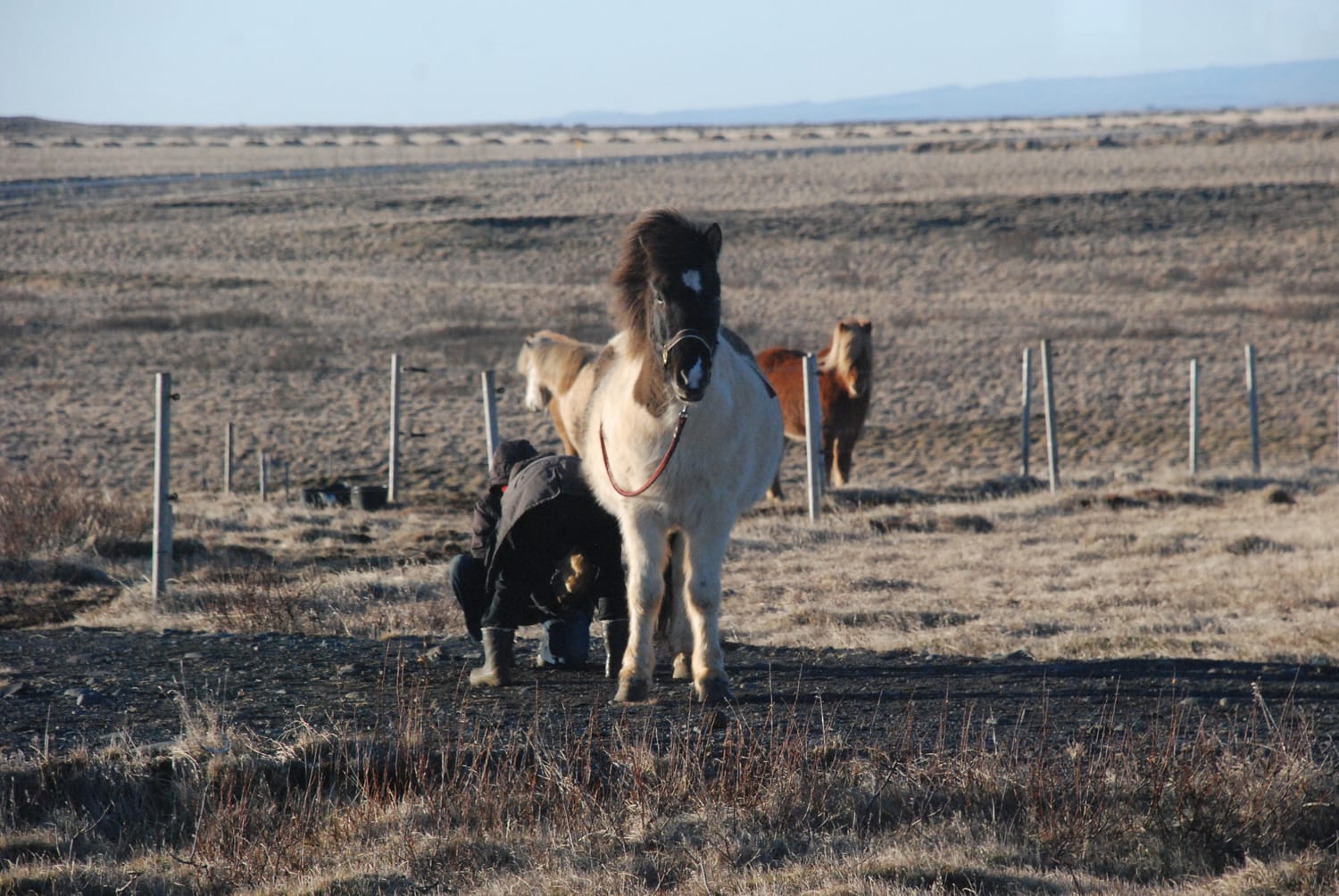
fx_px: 7541
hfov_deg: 10.1
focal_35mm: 202
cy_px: 448
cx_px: 670
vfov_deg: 6.8
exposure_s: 1/1000
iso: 1600
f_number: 8
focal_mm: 135
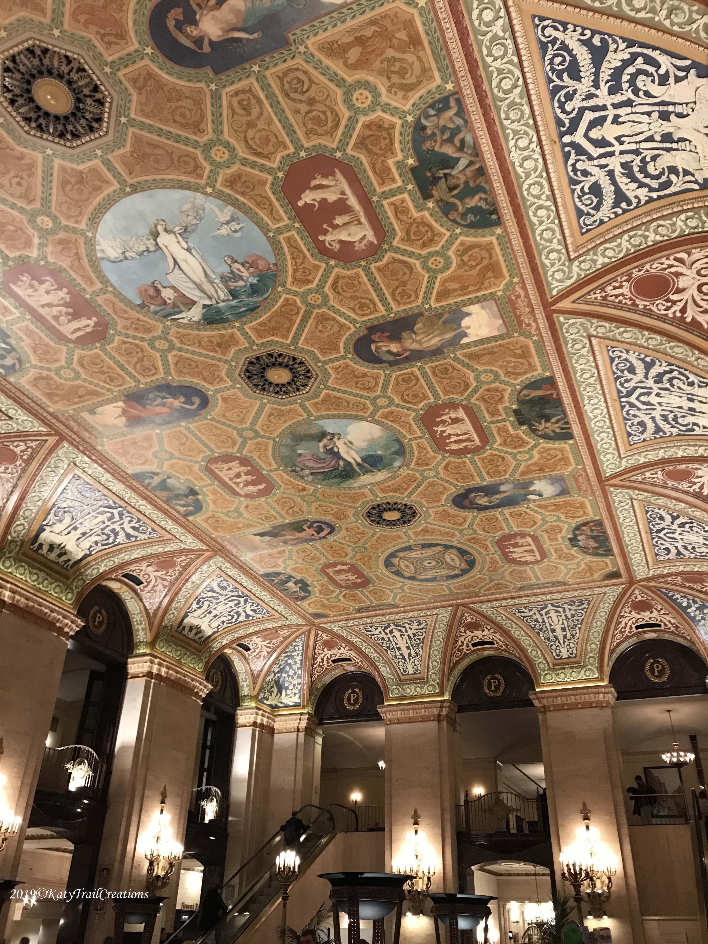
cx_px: 354
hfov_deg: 49.7
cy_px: 472
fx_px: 764
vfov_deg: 63.4
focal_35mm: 28
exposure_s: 1/15
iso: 80
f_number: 1.8
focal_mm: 3.99
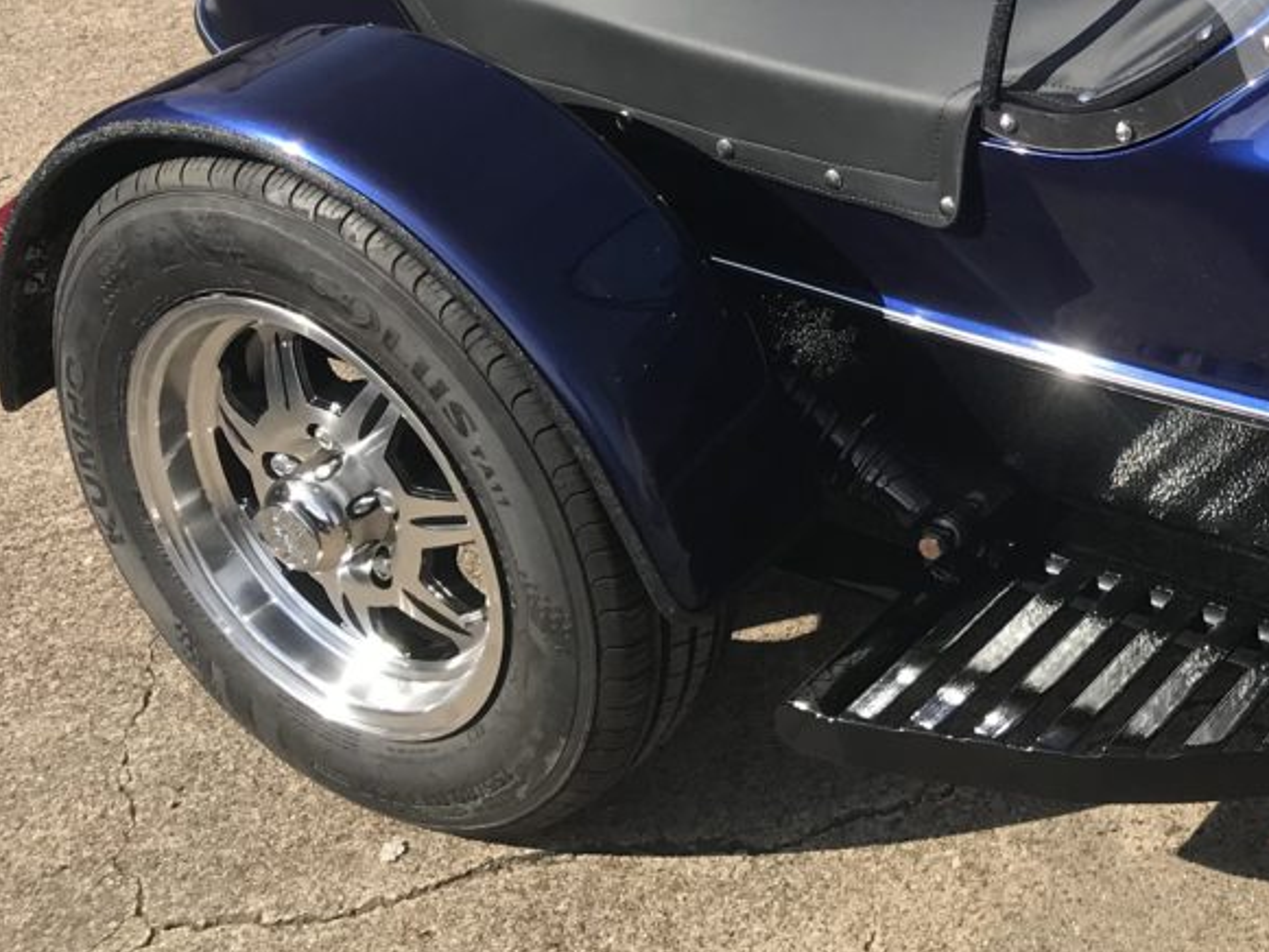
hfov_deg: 24.1
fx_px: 2713
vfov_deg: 19.1
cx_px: 1498
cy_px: -107
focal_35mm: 74
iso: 20
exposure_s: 1/1350
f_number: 1.8
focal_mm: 3.99
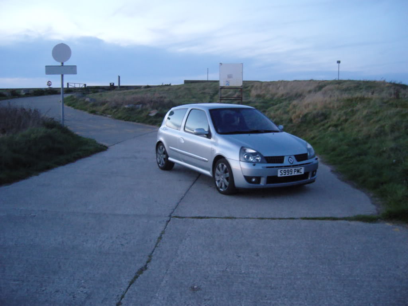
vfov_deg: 41.8
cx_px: 204
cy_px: 153
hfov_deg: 54.0
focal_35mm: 34
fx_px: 401
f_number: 2.8
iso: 200
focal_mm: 7.3
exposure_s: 1/4
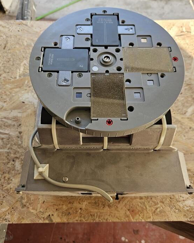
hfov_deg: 56.8
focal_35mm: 25
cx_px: 95
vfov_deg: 68.1
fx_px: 179
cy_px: 122
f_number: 1.8
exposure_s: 1/100
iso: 25
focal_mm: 5.4
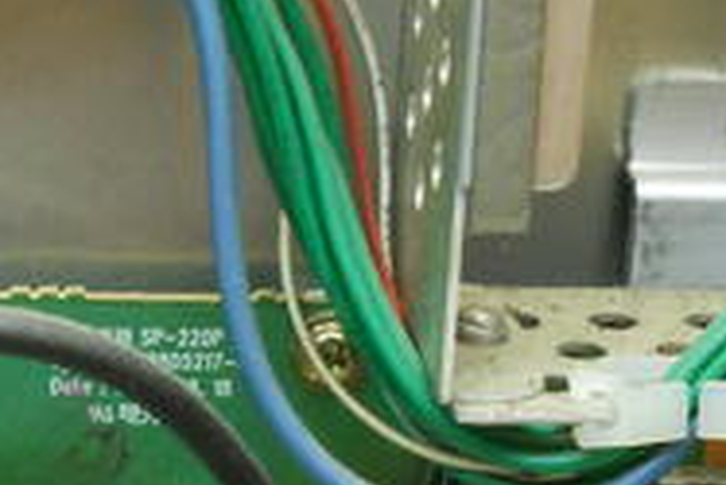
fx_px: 2987
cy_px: 471
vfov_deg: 9.2
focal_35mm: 148
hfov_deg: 13.8
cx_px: 105
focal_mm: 6.72
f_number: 3.1
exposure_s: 1/40
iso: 400
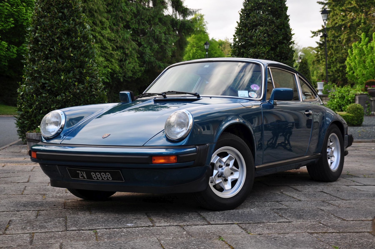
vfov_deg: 20.1
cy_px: 124
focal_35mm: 68
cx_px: 188
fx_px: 702
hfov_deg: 29.9
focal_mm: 45
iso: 200
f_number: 4.8
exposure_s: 1/100
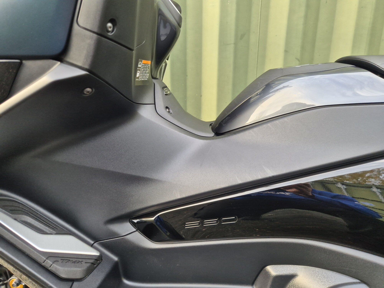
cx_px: 192
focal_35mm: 23
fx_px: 255
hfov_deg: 73.9
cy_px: 144
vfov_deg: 58.9
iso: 160
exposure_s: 1/180
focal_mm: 5.4
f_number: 1.8
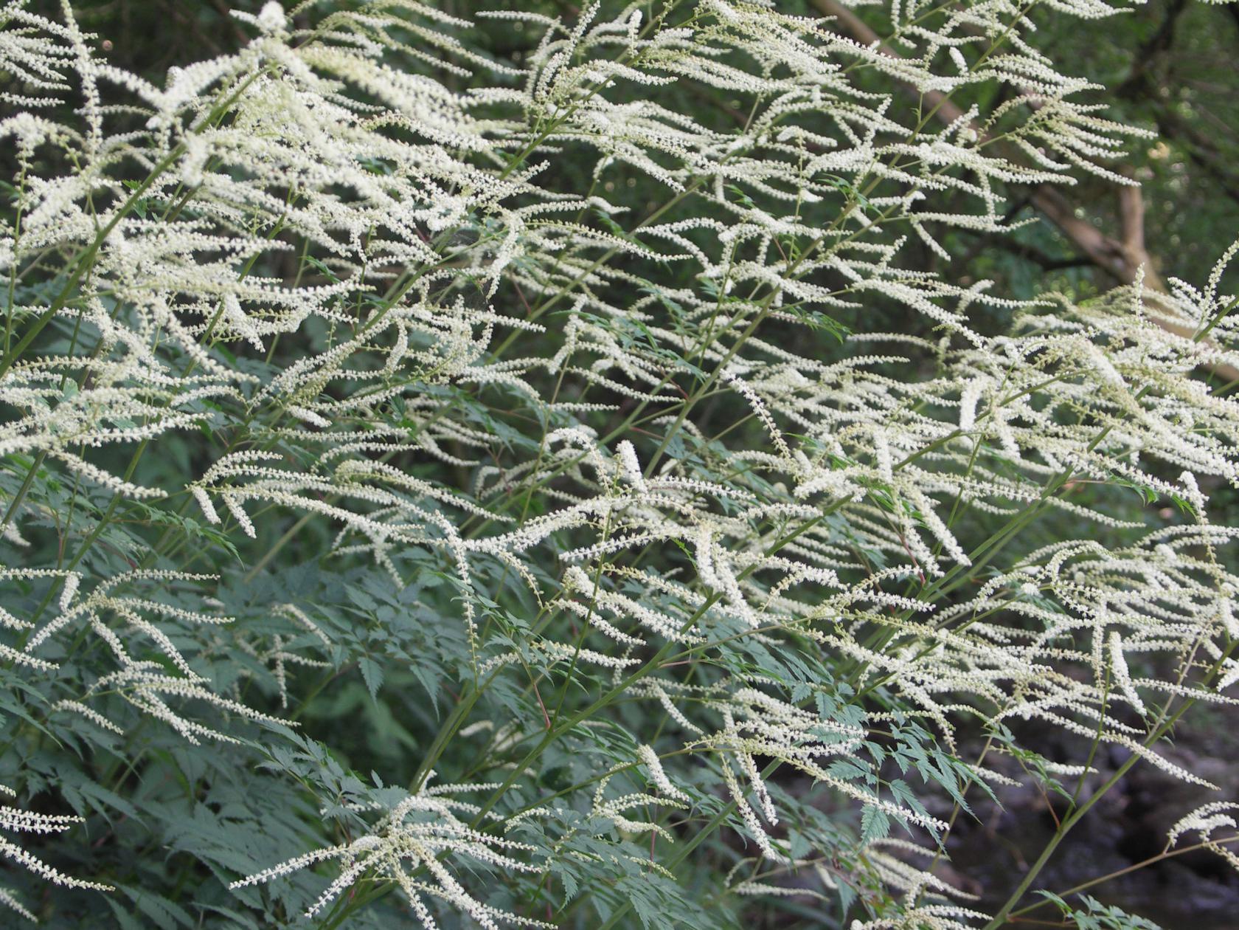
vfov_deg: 19.1
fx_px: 2756
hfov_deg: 25.3
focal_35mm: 77
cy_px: 465
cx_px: 620
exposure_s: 1/60
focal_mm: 19.9
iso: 100
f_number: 3.5
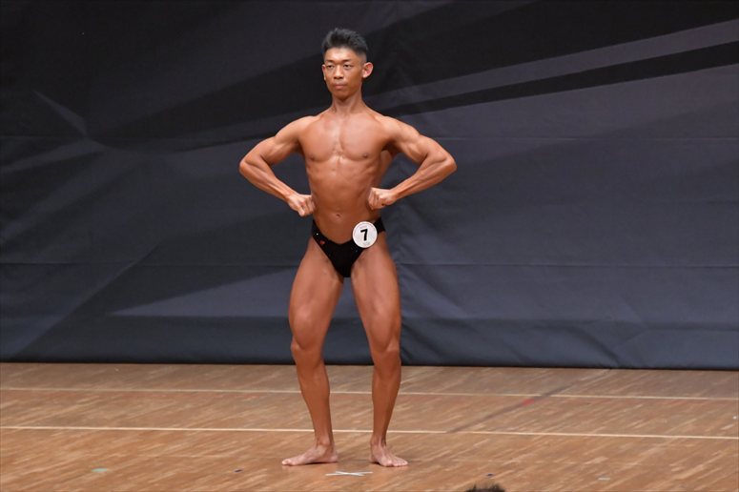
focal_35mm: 300
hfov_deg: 6.9
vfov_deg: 4.6
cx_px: 370
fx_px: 6155
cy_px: 246
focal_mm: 200
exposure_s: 1/400
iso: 6400
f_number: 5.6
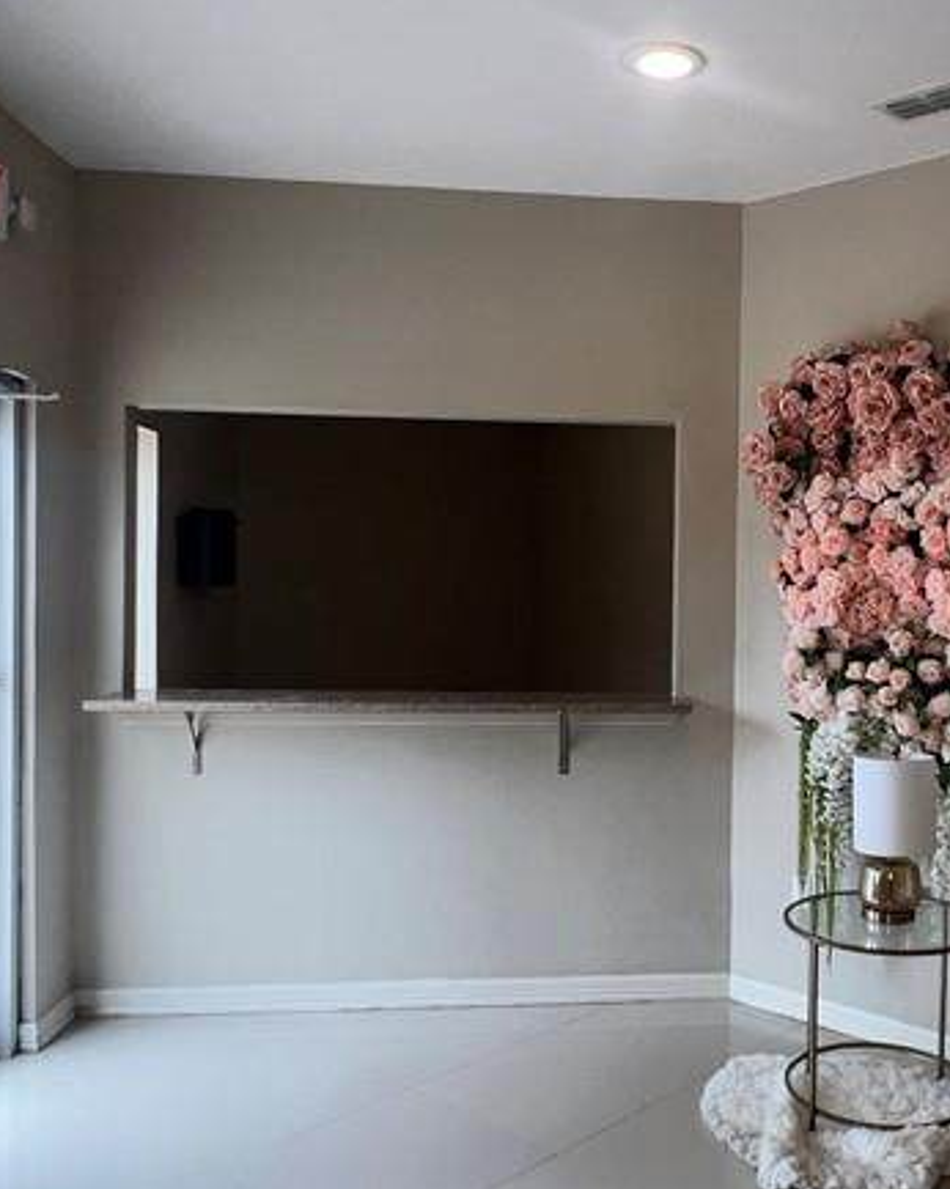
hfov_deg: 47.0
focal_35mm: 30
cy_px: 604
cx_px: 689
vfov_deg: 58.8
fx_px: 1055
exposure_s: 1/173
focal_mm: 1.57
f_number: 1.8
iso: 25
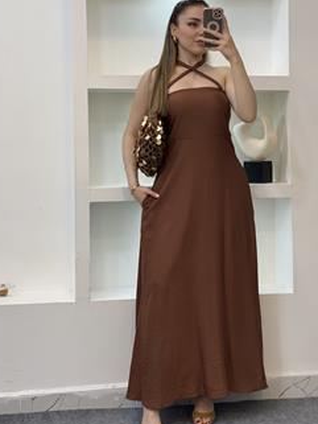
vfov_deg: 28.9
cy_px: 187
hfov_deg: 21.9
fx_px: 820
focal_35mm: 67
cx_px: 186
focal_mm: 6
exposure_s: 1/100
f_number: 2
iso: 80
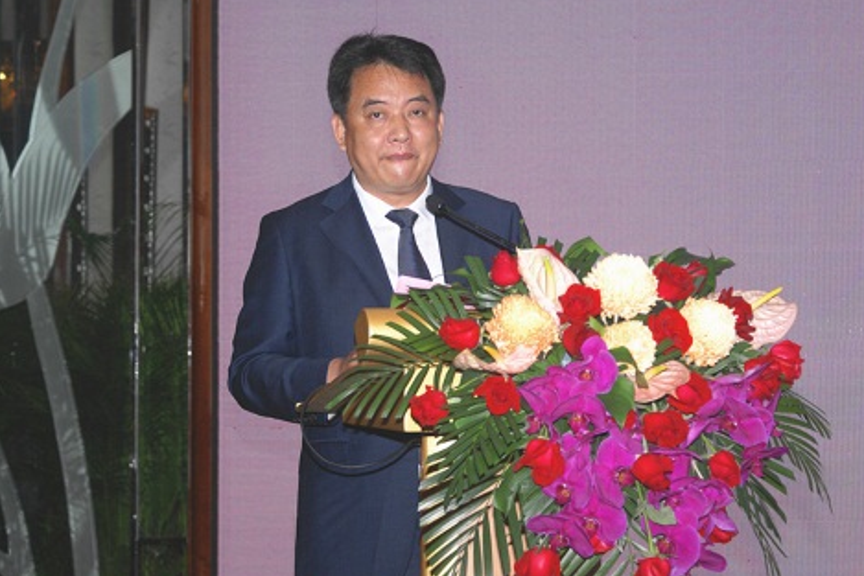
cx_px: 457
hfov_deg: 18.3
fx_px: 2689
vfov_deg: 12.2
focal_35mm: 112
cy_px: 291
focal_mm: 70
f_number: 5.6
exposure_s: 1/125
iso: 400
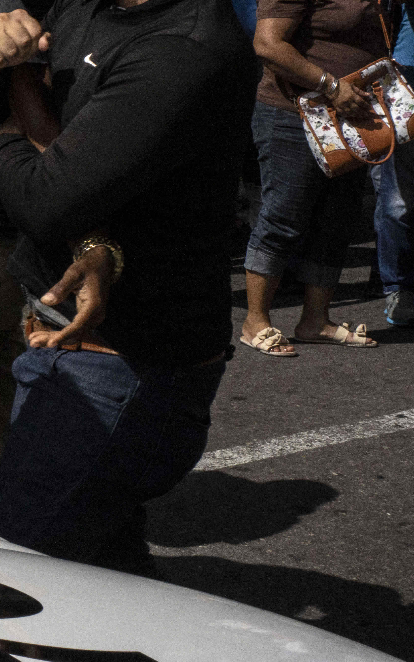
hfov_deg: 7.5
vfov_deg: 12.4
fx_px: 3033
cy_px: 173
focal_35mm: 168
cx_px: -414
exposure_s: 1/1000
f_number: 2
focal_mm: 50
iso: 400
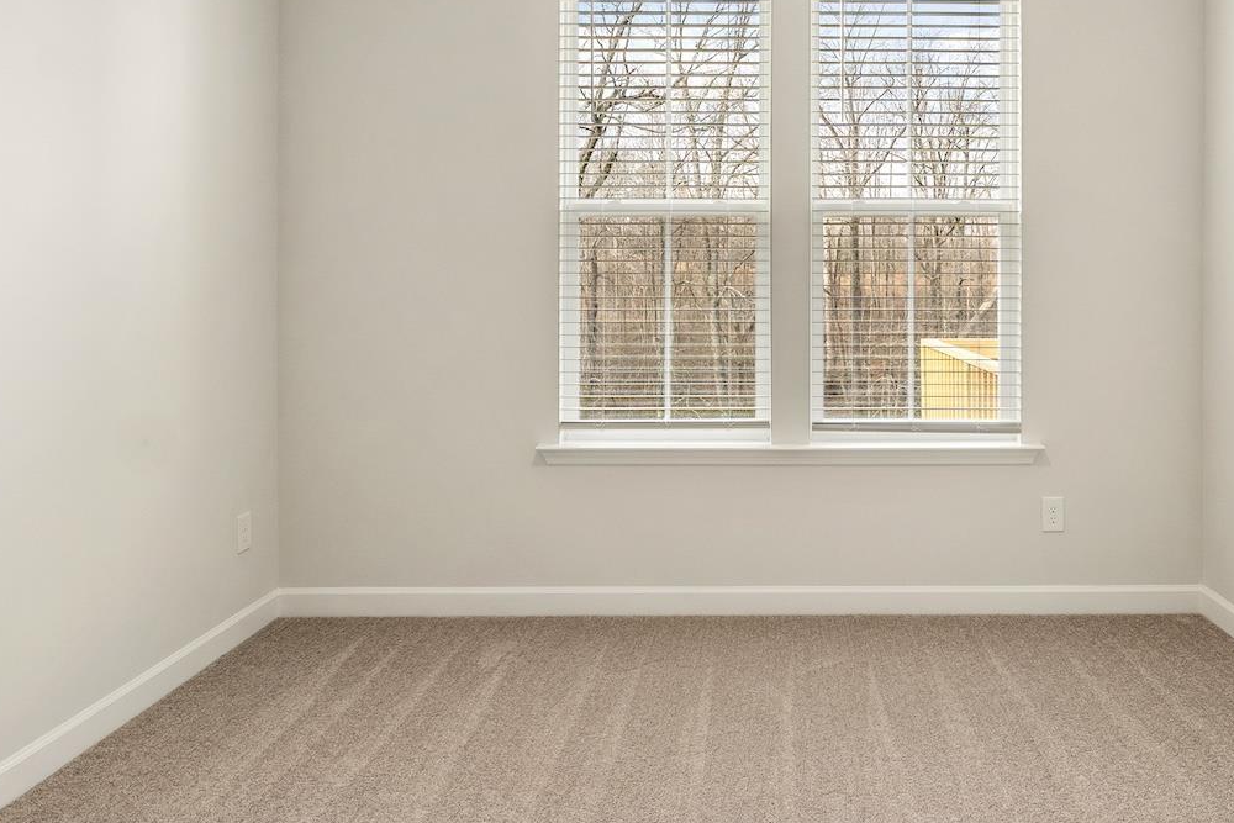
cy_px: 294
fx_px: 960
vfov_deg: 45.9
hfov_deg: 64.4
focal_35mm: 28
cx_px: 782
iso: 400
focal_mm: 14
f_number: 6.3
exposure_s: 1/5
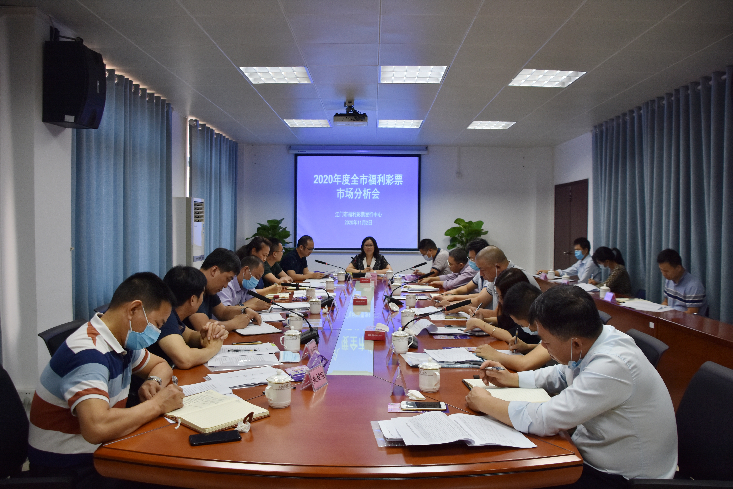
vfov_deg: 47.9
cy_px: 244
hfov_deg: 67.4
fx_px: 550
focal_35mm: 27
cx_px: 366
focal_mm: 18
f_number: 4.5
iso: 320
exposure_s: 1/80
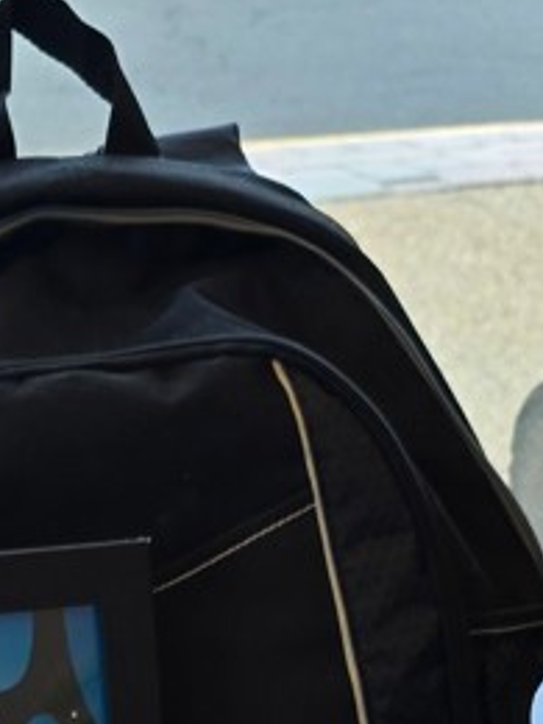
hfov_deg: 13.9
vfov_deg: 16.1
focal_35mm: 106
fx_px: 2217
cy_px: 1239
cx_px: 109
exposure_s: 1/120
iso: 64
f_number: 1.7
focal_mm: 6.3
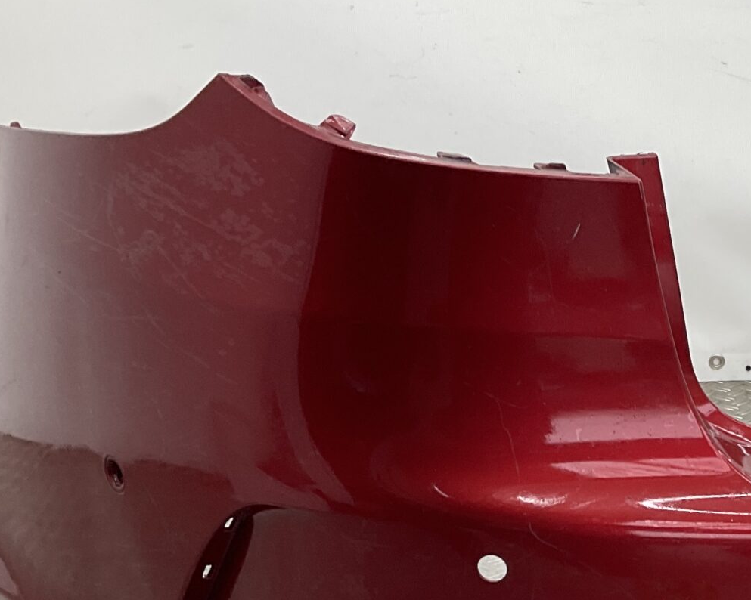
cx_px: 855
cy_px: 601
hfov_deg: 24.1
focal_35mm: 73
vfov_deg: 20.3
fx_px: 1622
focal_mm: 3
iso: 32
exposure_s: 1/100
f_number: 1.8
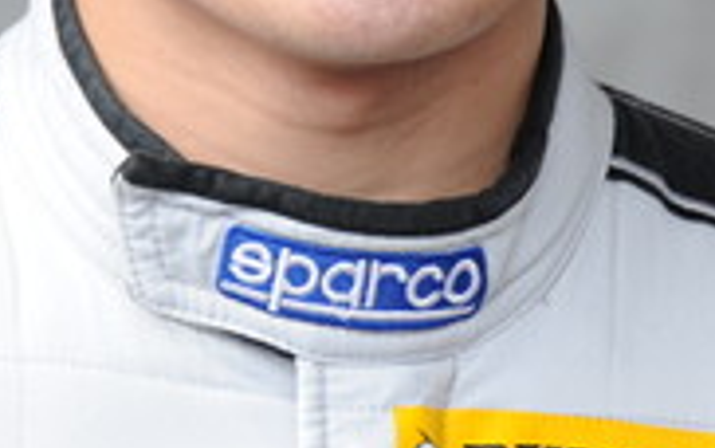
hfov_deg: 5.0
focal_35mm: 423
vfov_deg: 3.1
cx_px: 134
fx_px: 8248
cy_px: -98
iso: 400
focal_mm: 105
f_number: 5.6
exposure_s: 1/180
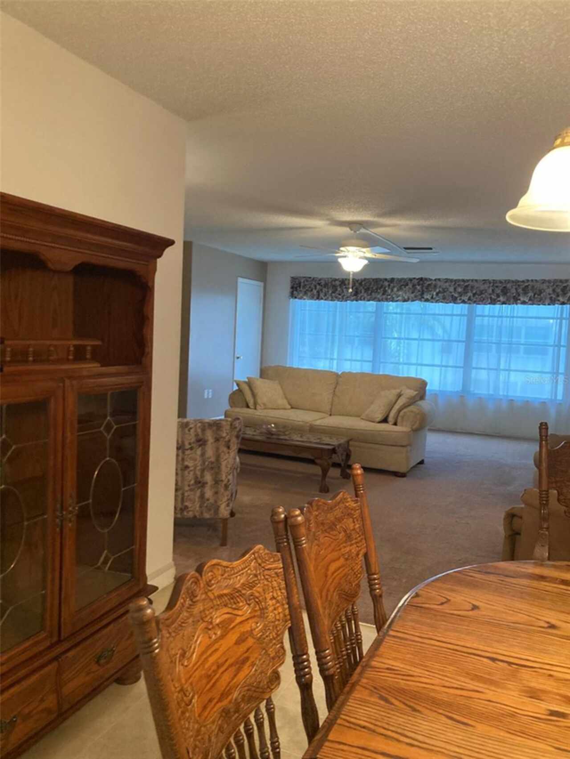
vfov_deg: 63.4
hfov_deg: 49.8
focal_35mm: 28
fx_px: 615
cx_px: 285
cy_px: 380
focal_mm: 3.99
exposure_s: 1/60
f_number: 1.8
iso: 250
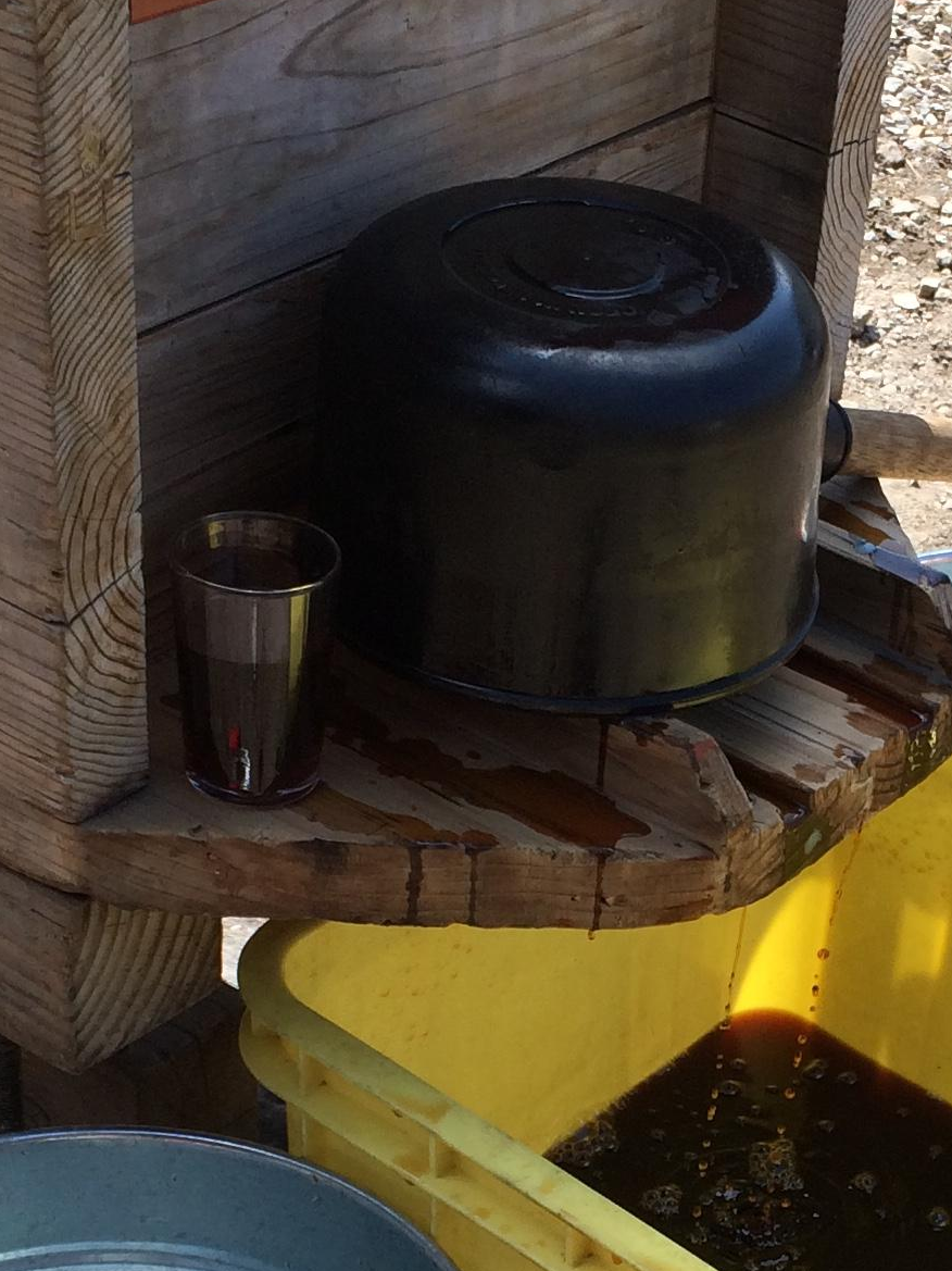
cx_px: 890
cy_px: 1067
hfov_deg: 17.9
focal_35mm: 81
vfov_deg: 23.7
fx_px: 2972
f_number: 2.2
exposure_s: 1/933
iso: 32
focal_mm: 4.15
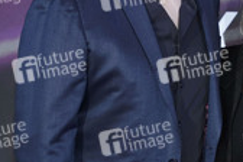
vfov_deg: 5.1
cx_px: 300
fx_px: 1816
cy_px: 30
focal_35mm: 269
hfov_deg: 7.6
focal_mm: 100
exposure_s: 1/160
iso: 1000
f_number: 5.6
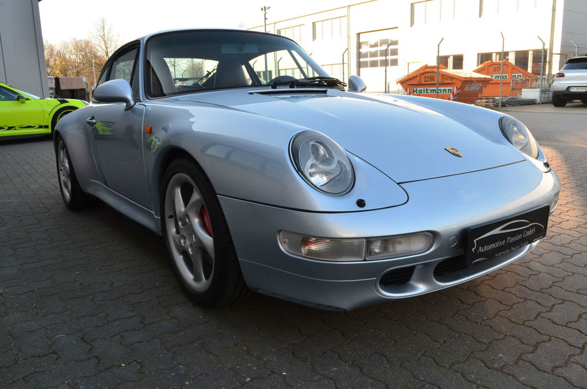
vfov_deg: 47.7
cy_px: 194
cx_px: 294
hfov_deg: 67.5
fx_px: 439
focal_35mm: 27
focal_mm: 18
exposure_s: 1/60
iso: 360
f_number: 10
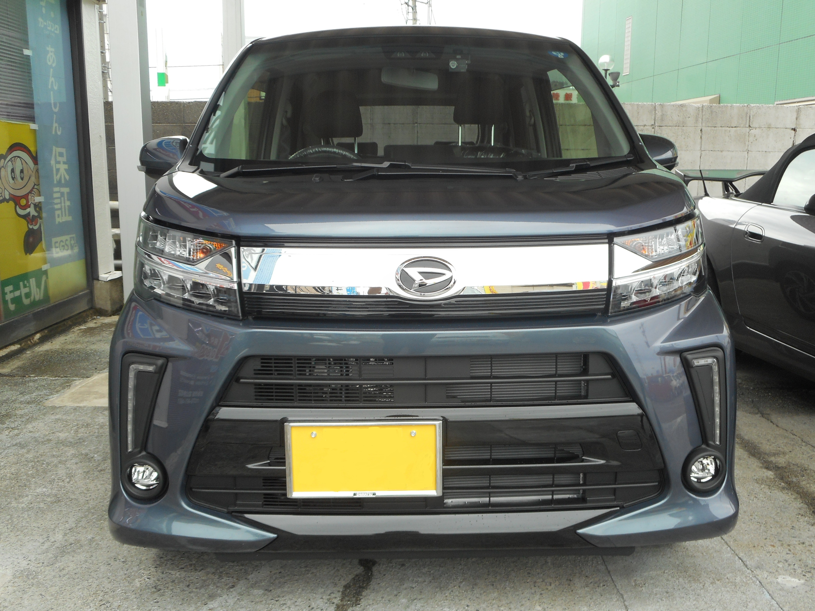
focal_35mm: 34
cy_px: 306
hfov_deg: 54.0
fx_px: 800
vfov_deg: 41.8
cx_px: 408
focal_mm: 6
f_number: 4.2
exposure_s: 1/40
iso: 80
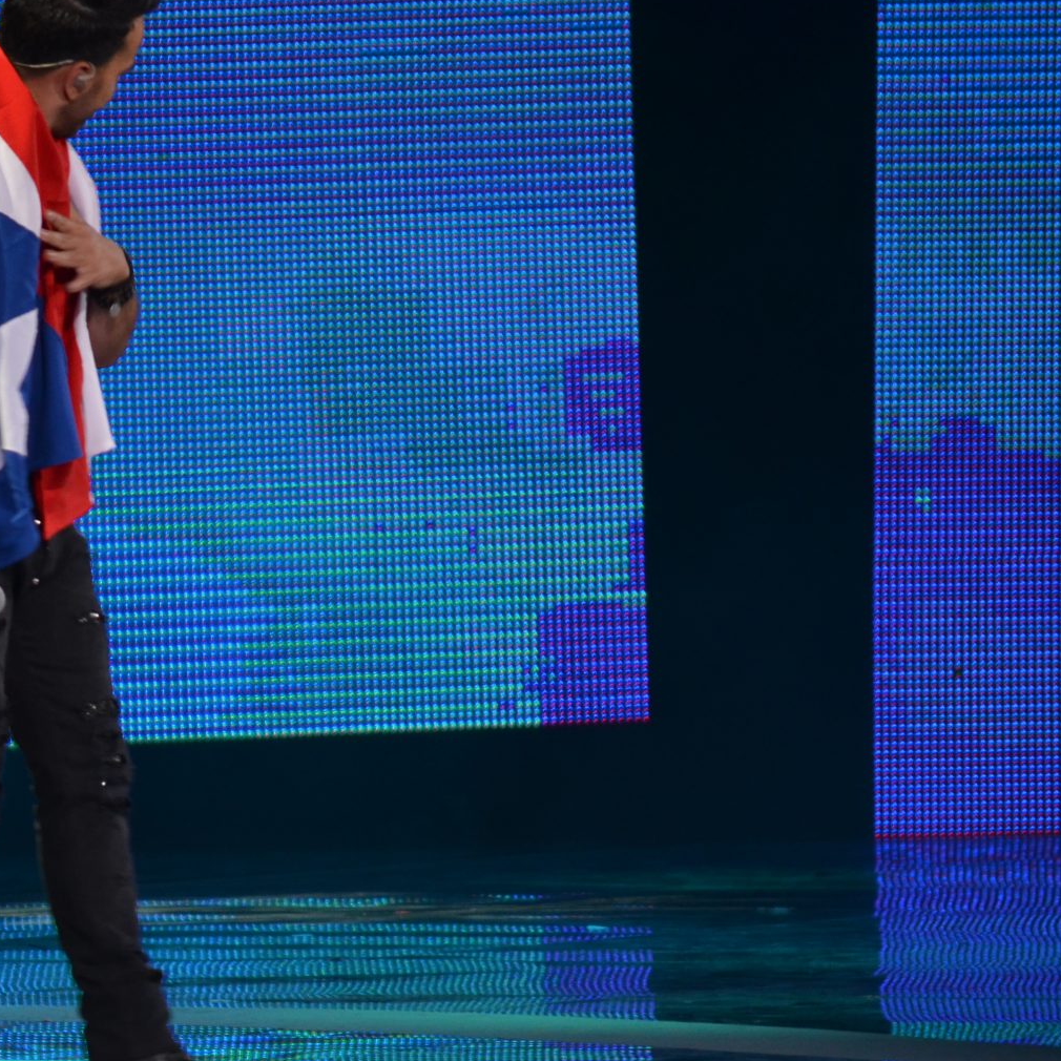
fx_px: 16992
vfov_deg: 3.6
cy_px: 514
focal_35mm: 490
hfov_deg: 3.6
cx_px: 40
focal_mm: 190
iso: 800
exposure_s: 1/125
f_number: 5.6
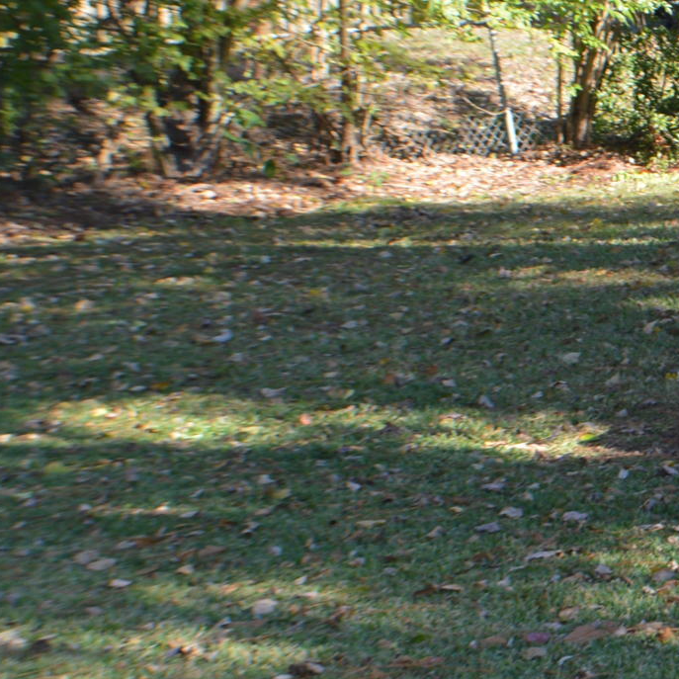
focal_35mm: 178
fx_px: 3950
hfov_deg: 9.4
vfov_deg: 9.7
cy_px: -42
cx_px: 1160
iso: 140
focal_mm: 32
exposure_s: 1/125
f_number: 5.6
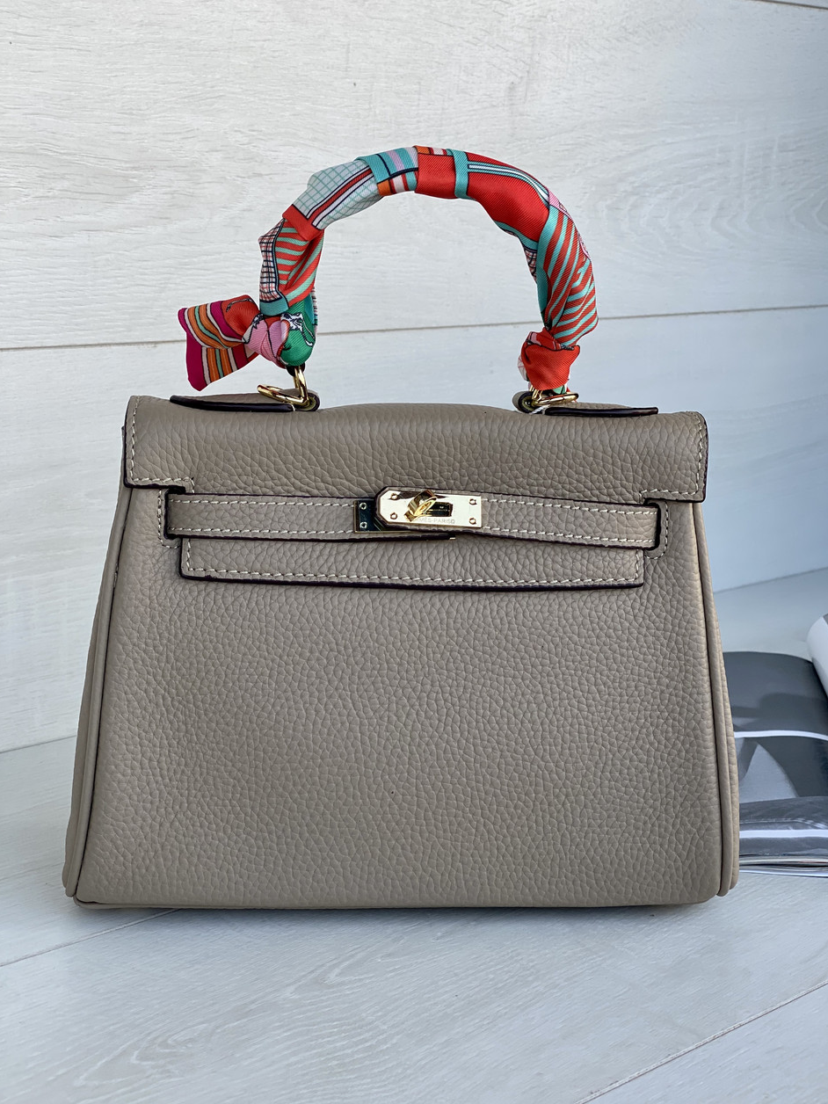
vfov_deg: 36.2
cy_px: 556
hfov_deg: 27.5
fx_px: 1690
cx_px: 418
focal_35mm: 53
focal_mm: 6
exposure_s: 1/122
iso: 25
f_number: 2
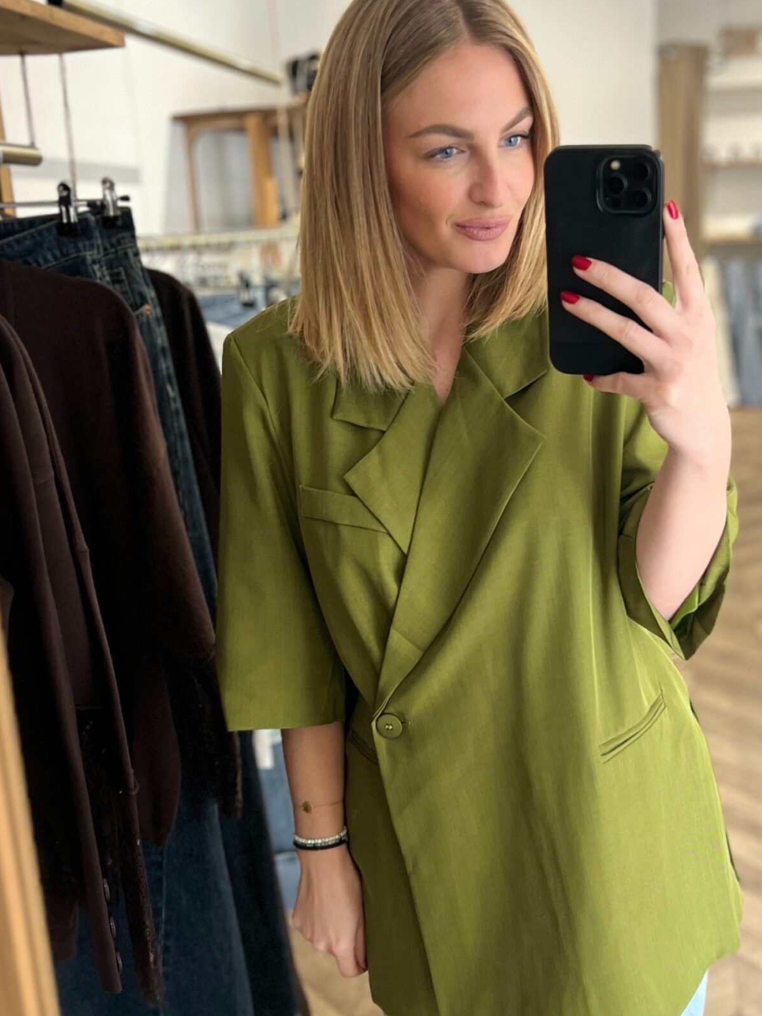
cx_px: 449
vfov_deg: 44.7
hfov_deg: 34.3
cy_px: 576
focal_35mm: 42
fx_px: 1233
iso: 250
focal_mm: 5.7
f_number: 1.5
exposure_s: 1/50
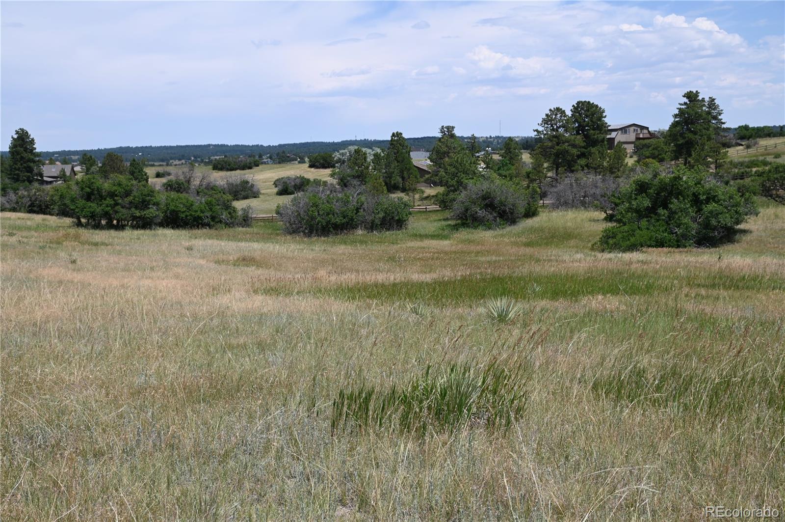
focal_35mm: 40
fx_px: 871
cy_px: 261
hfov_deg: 48.5
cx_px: 392
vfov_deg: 33.3
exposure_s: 1/400
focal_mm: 40
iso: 100
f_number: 7.1
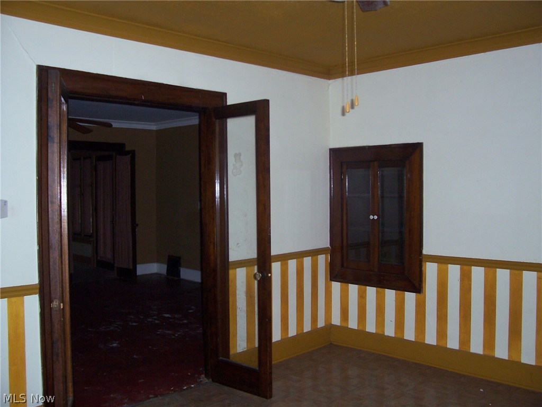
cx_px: 271
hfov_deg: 54.0
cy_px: 204
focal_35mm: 34
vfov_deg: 41.8
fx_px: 532
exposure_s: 1/60
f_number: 2.7
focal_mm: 5.6
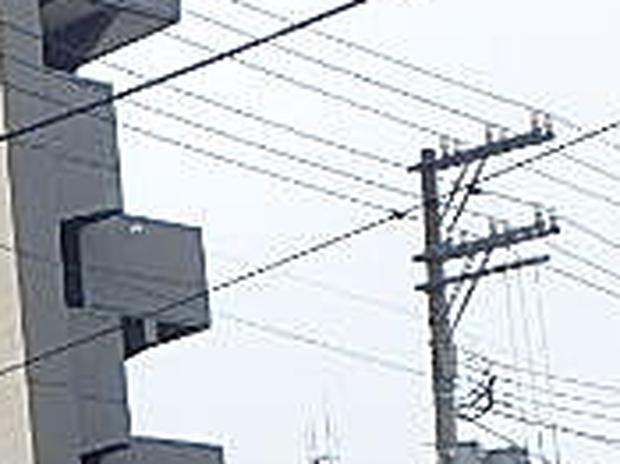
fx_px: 2363
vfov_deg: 11.0
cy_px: 602
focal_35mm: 132
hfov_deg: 13.9
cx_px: -358
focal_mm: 6.4
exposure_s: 1/80
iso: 160
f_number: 5
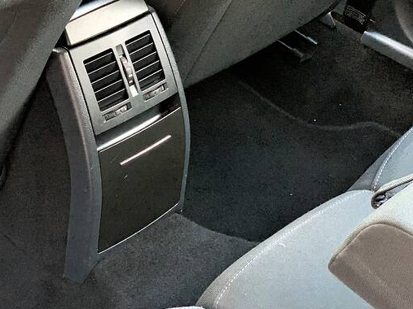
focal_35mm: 82
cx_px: 102
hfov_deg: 23.6
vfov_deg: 18.0
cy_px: 140
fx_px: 978
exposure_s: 1/30
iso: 1000
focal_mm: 6
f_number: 2.4
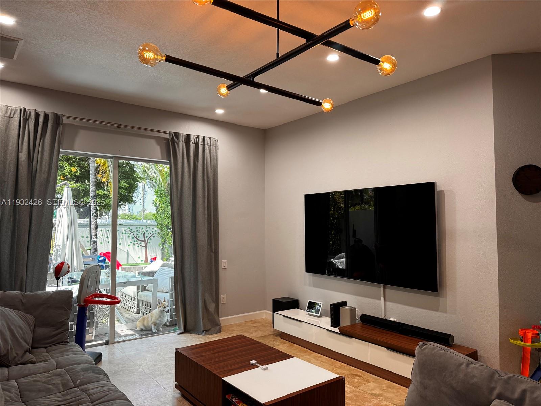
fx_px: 375
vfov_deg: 56.8
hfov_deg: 71.6
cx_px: 270
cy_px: 203
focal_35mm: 24
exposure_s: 1/120
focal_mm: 6.76
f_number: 1.78
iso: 200
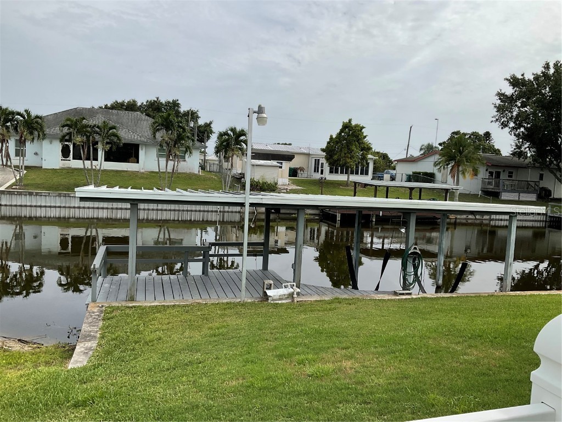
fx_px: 471
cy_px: 211
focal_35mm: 29
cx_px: 281
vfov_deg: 48.2
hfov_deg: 61.7
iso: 16
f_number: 1.8
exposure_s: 1/2959
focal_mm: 3
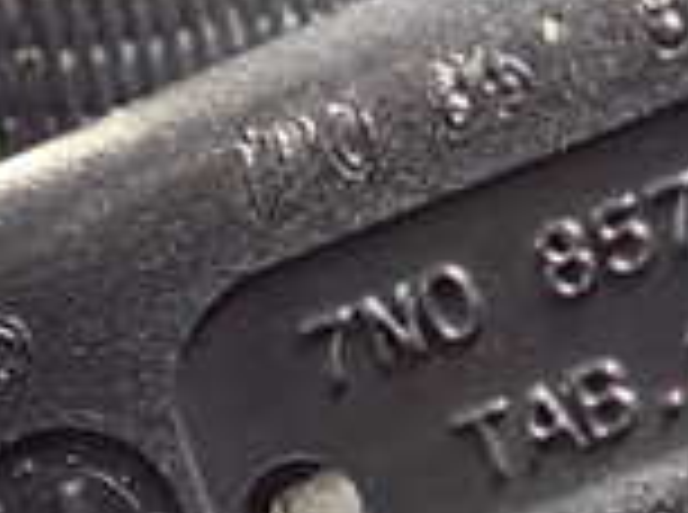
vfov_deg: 12.5
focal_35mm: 118
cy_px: 158
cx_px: 877
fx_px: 2340
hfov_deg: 15.9
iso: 800
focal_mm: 5.4
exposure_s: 1/60
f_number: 2.3
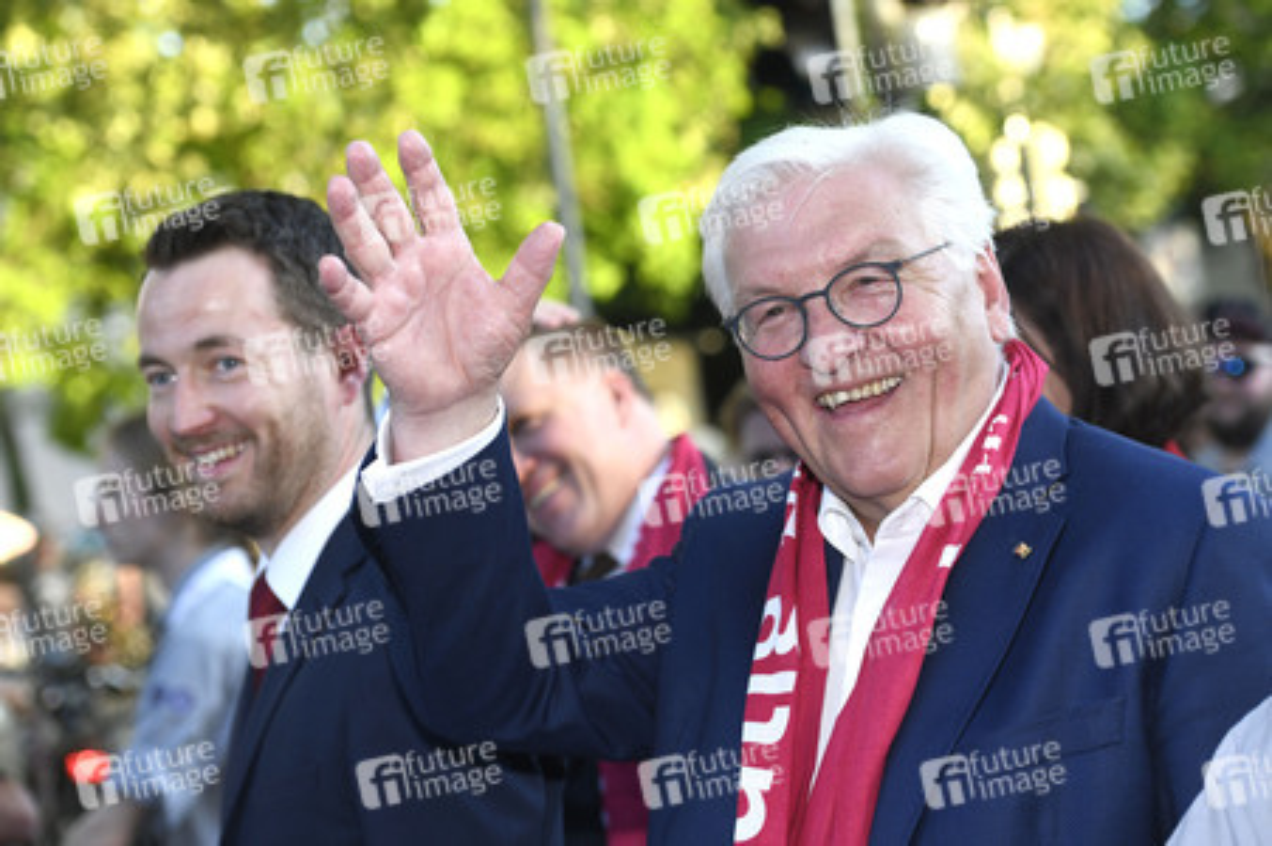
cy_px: 423
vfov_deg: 19.4
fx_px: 2471
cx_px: 636
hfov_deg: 28.9
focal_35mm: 70
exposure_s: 1/1000
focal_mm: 70
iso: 1250
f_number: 4.5
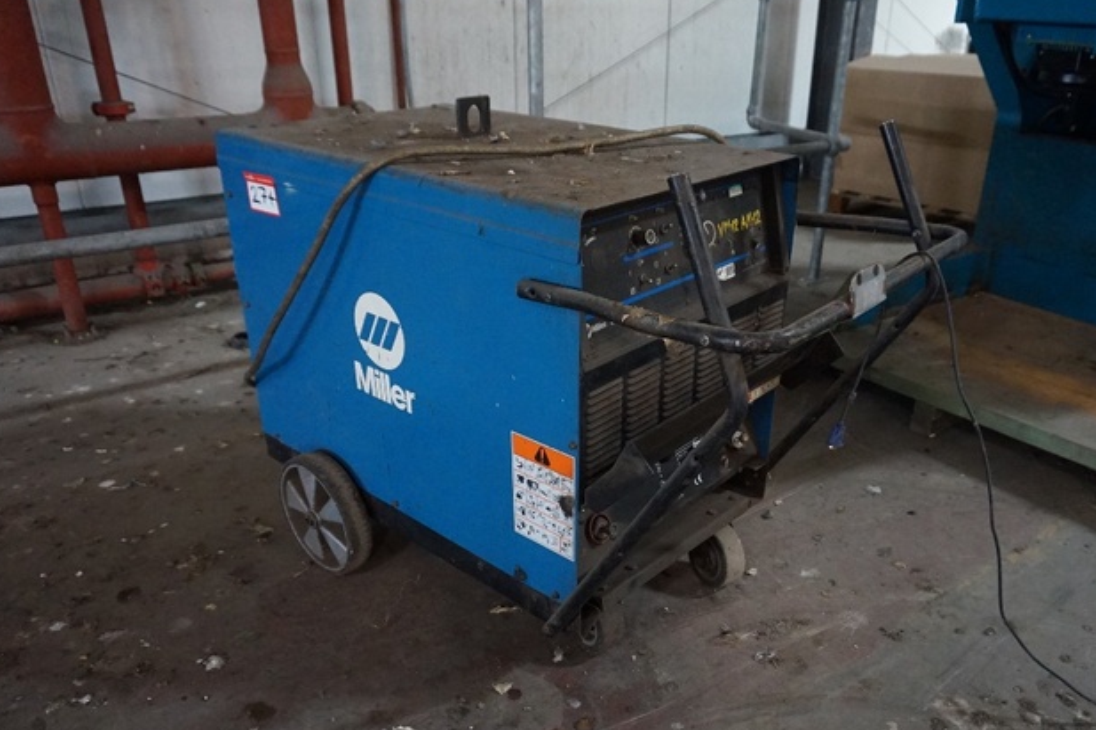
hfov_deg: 65.3
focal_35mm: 28
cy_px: 401
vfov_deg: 46.3
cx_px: 615
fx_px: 852
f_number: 3.5
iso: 3200
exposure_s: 1/50
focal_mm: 16
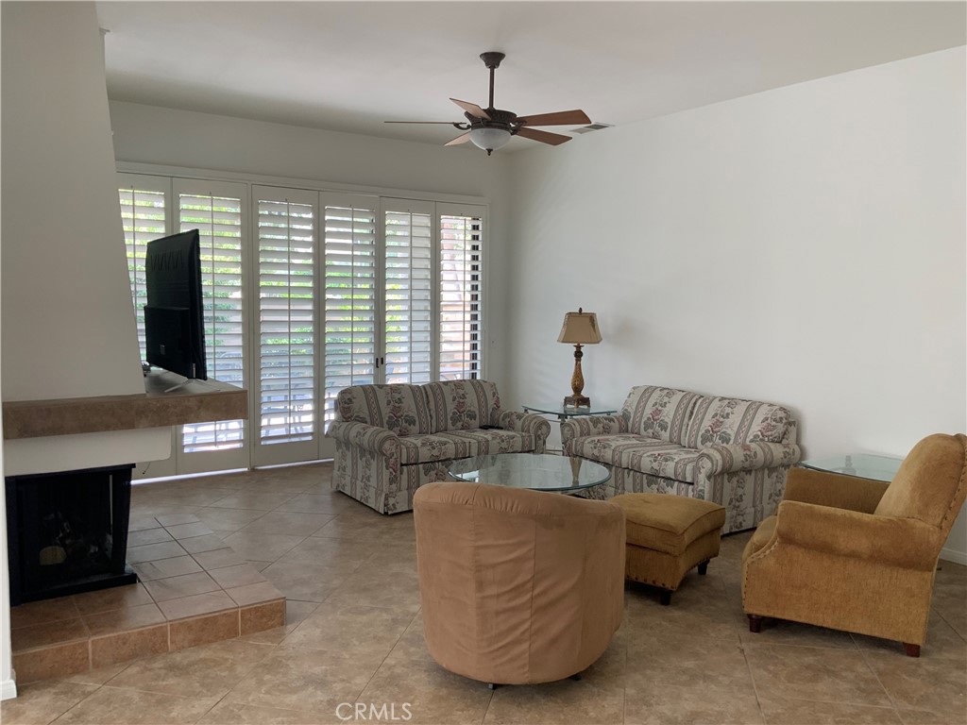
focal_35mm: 29
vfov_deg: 48.2
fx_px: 810
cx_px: 484
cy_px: 362
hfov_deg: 61.7
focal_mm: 3
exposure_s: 1/120
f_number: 1.8
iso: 50
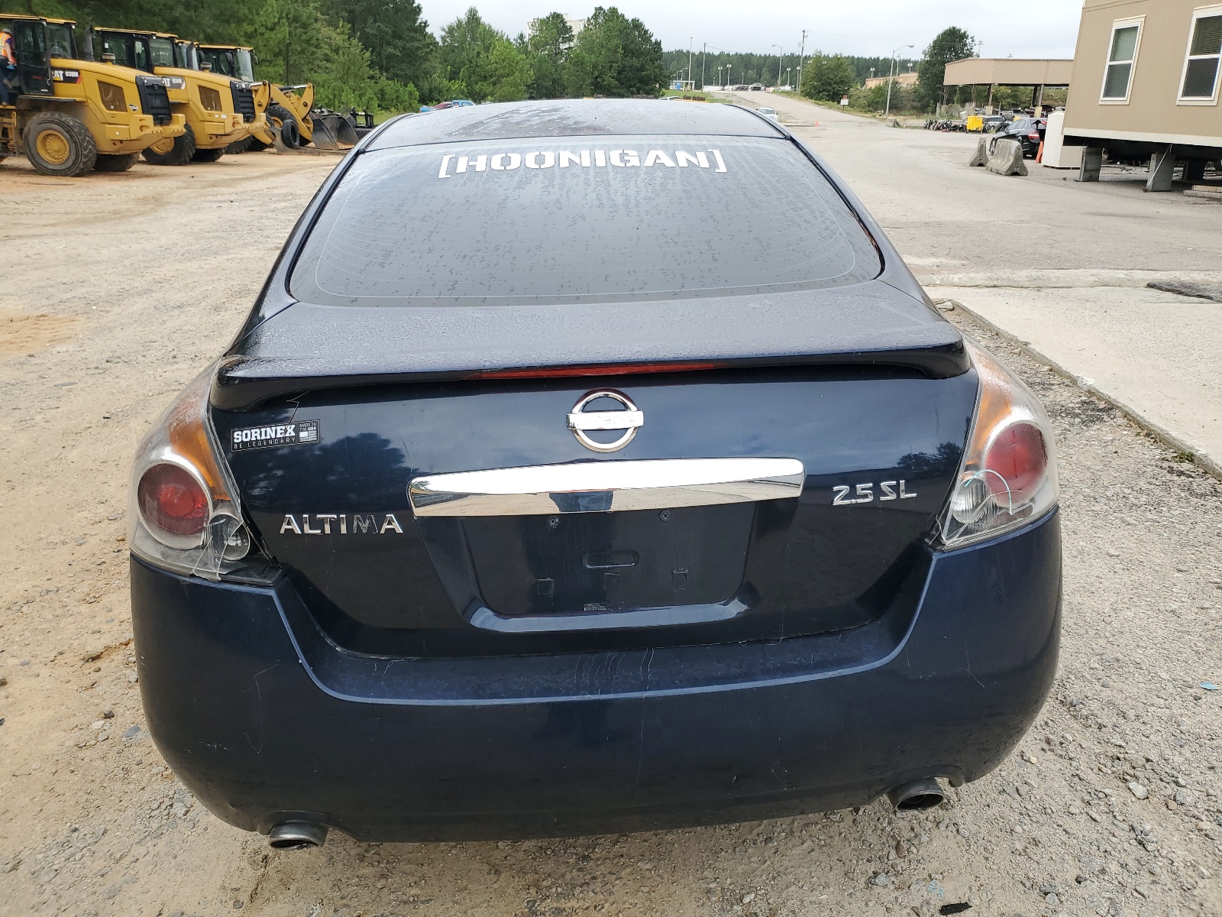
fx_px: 918
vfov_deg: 53.1
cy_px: 458
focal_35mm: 26
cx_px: 611
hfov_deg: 67.3
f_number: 1.5
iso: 50
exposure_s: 1/323
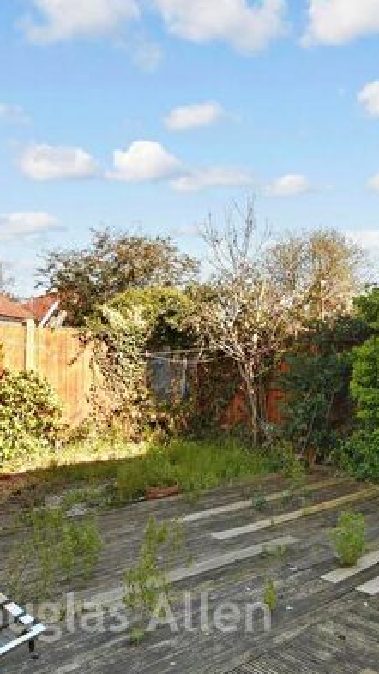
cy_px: 339
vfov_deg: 67.9
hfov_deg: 40.5
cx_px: 278
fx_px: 500
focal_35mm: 28
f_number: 8
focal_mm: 10
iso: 100
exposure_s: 1/50
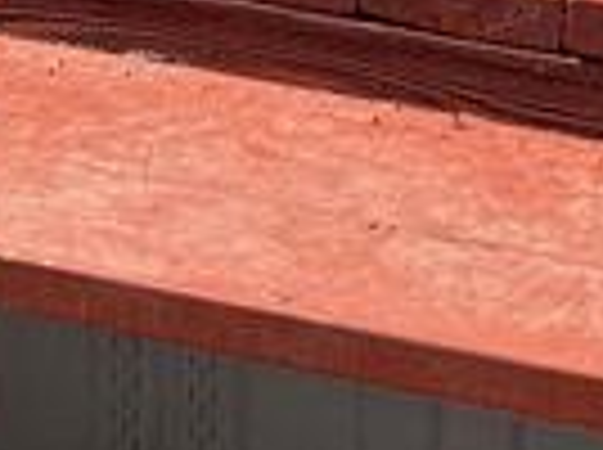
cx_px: -63
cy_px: -886
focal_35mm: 184
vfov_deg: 7.2
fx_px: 3199
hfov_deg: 10.6
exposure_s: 1/3425
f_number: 1.78
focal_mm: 6.76
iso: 80
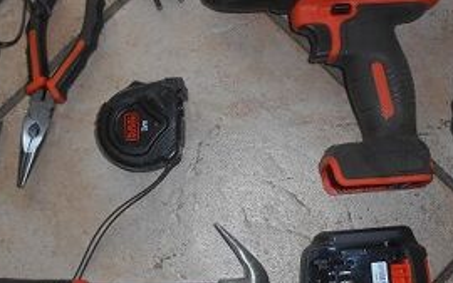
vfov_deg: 26.4
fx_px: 605
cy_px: 137
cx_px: 242
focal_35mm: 49
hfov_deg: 41.0
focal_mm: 4.7
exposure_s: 1/25
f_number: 3.4
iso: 80
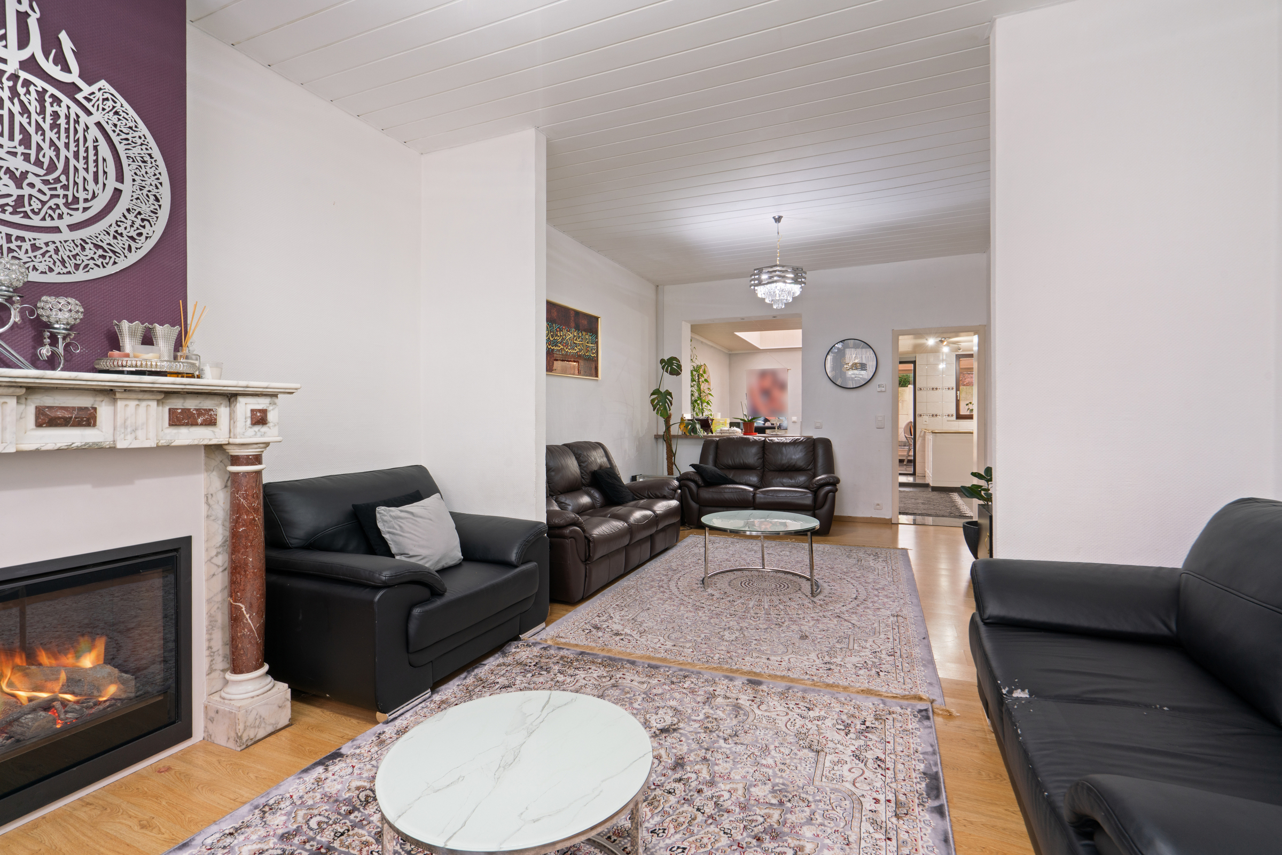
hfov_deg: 96.7
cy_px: 428
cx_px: 641
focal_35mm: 16
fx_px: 570
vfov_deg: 73.8
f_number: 11
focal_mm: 16
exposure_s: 2.5
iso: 250
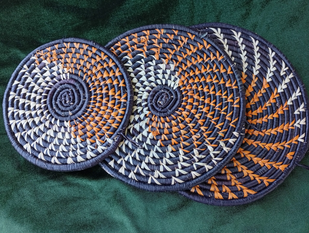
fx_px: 241
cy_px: 116
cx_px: 154
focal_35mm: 27
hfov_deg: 65.2
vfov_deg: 51.5
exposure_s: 1/50
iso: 187
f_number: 1.8
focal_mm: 3.98
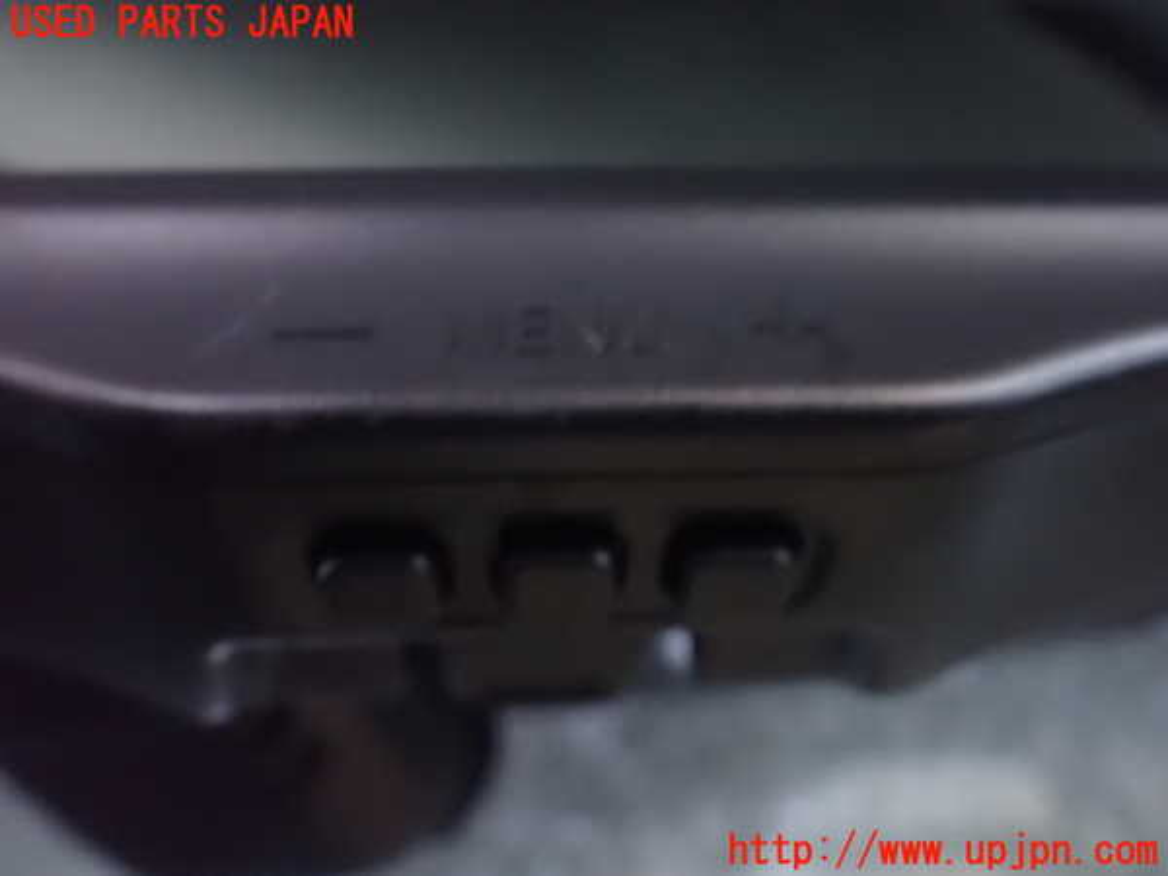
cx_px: 584
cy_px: 438
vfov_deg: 46.8
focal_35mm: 30
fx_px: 1012
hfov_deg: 60.0
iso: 1600
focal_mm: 5.4
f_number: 2.3
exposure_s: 1/20
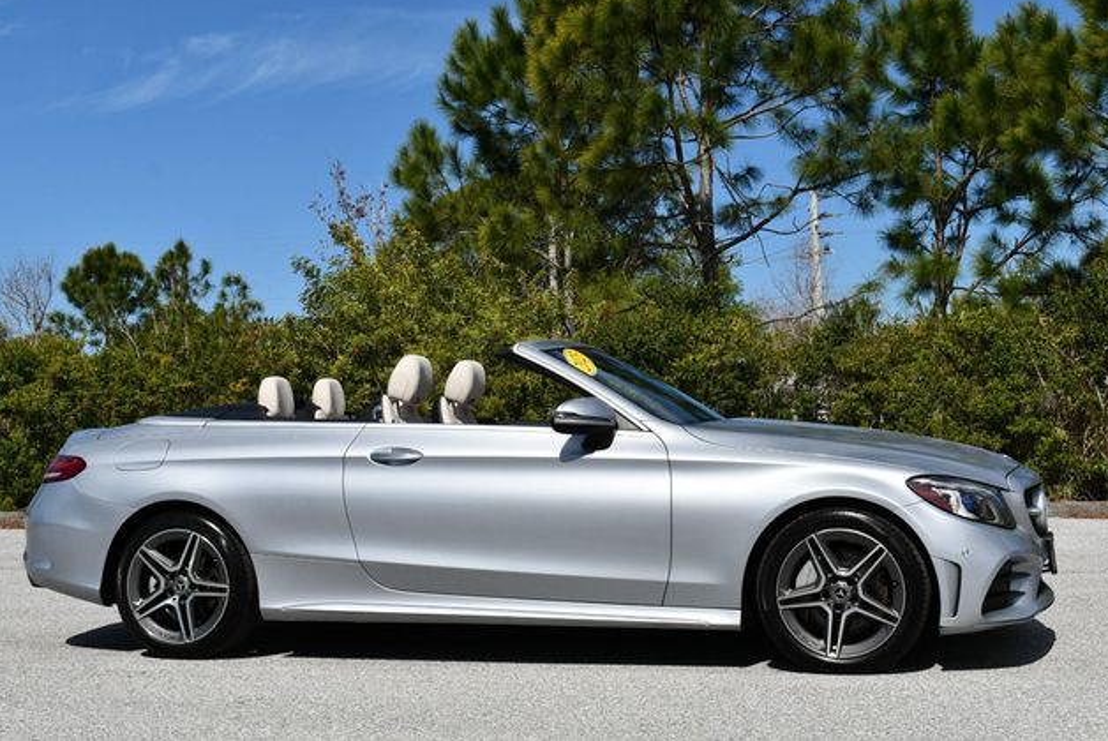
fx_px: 1633
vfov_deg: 25.6
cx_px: 550
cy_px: 365
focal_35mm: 53
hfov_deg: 37.5
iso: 100
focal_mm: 26
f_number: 10
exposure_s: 1/400
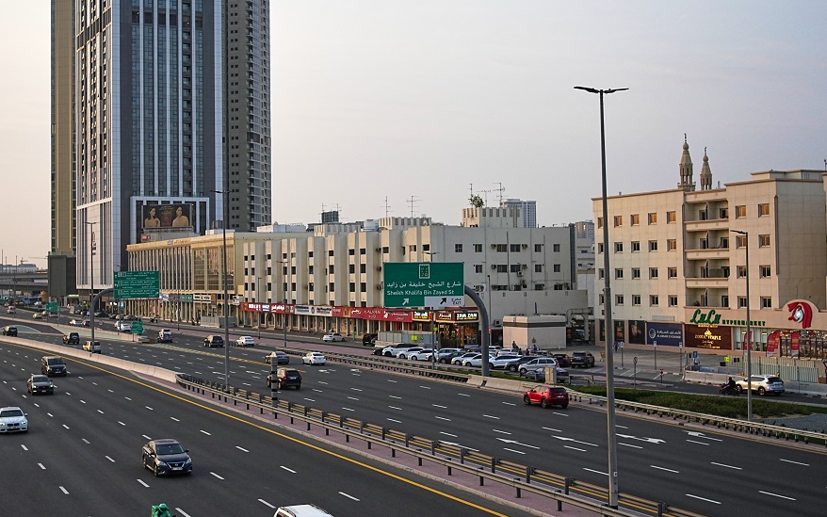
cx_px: 344
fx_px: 1172
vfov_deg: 24.9
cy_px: 230
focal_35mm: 52
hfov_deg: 38.7
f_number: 2.8
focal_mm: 35
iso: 400
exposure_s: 1/3200
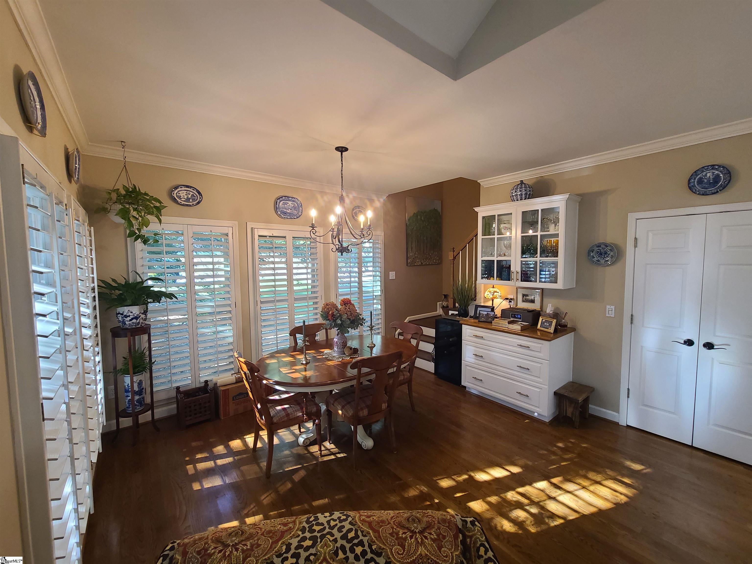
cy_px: 282
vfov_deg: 89.9
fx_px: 282
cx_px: 376
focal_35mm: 13
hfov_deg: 106.2
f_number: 2.2
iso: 320
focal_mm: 2.2
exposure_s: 1/60
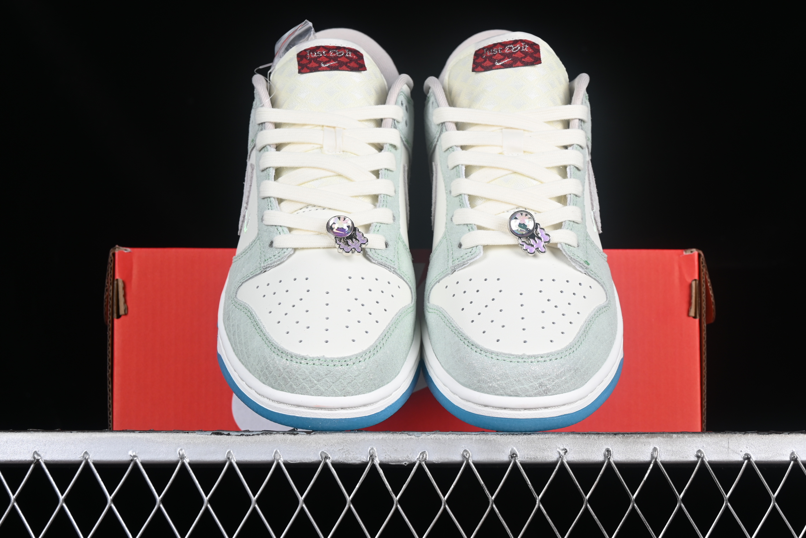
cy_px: 269
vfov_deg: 18.2
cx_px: 403
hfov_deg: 27.0
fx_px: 1679
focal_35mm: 75
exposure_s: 1/80
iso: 160
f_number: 8
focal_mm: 50
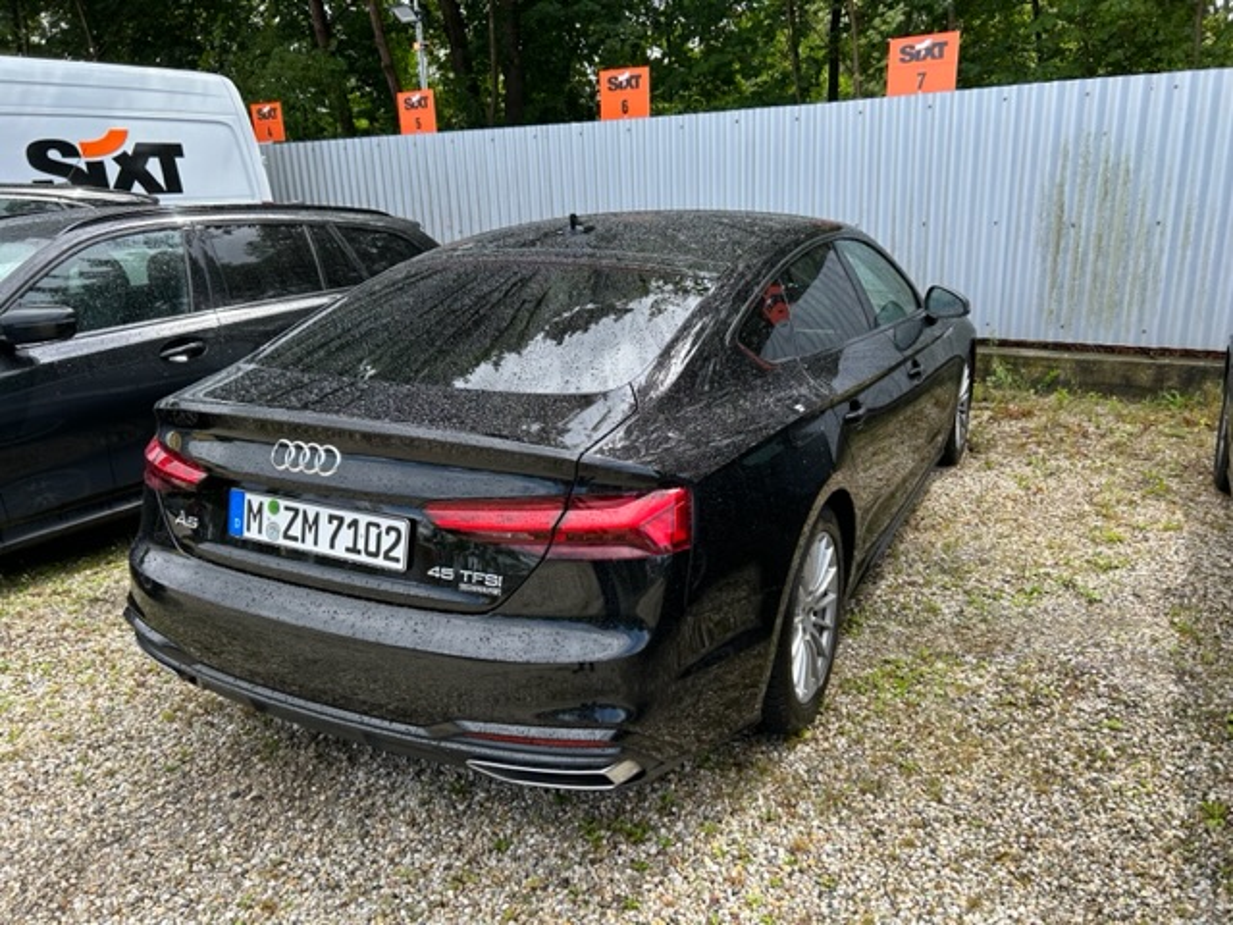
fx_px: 926
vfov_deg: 53.1
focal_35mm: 26
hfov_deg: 67.3
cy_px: 462
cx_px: 616
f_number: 1.5
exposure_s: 1/1171
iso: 50
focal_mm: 5.7
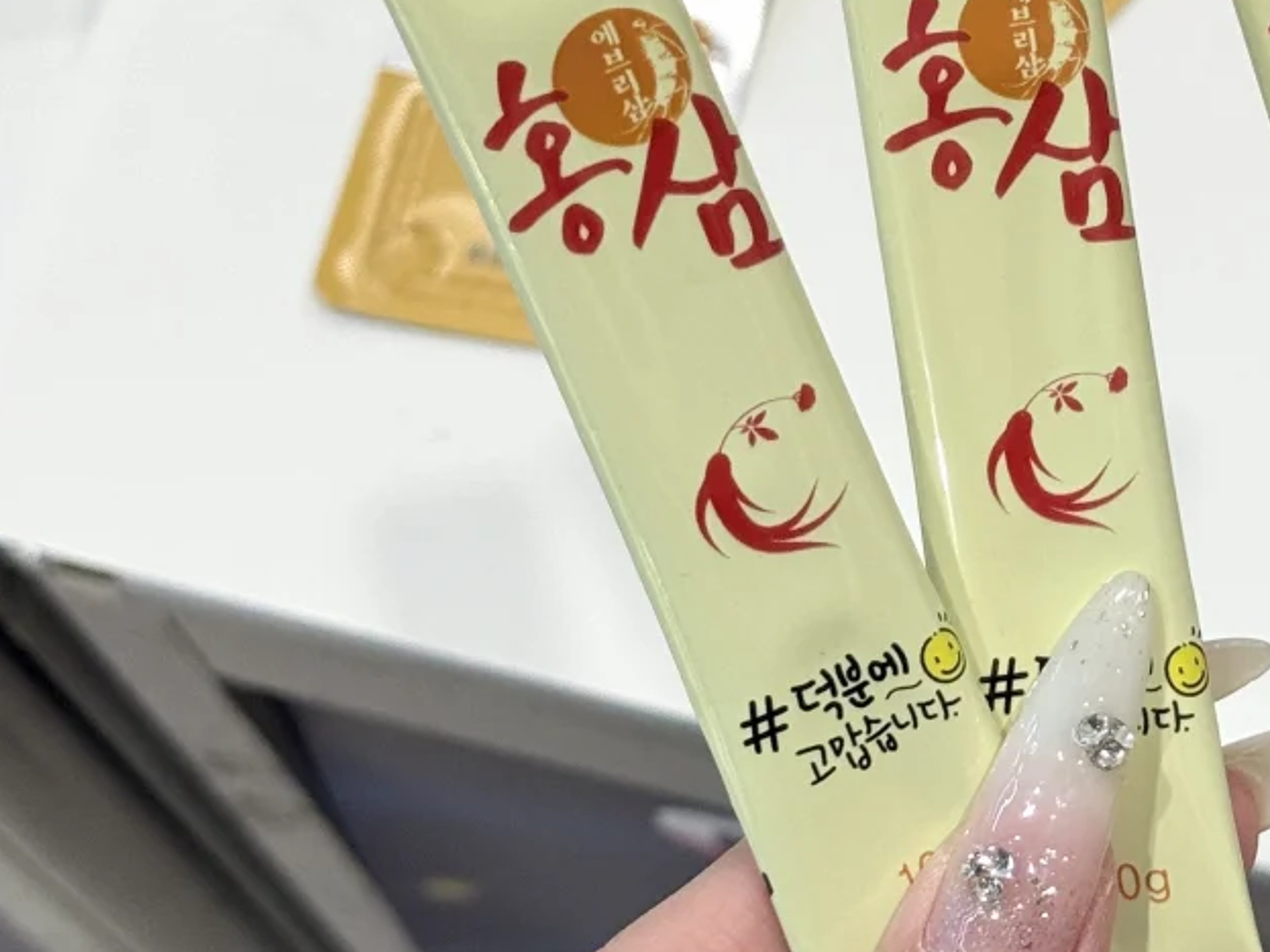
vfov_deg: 13.1
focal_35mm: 111
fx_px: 4072
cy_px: -110
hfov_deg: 17.5
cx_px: 1089
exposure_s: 1/50
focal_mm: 6.76
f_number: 1.78
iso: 80
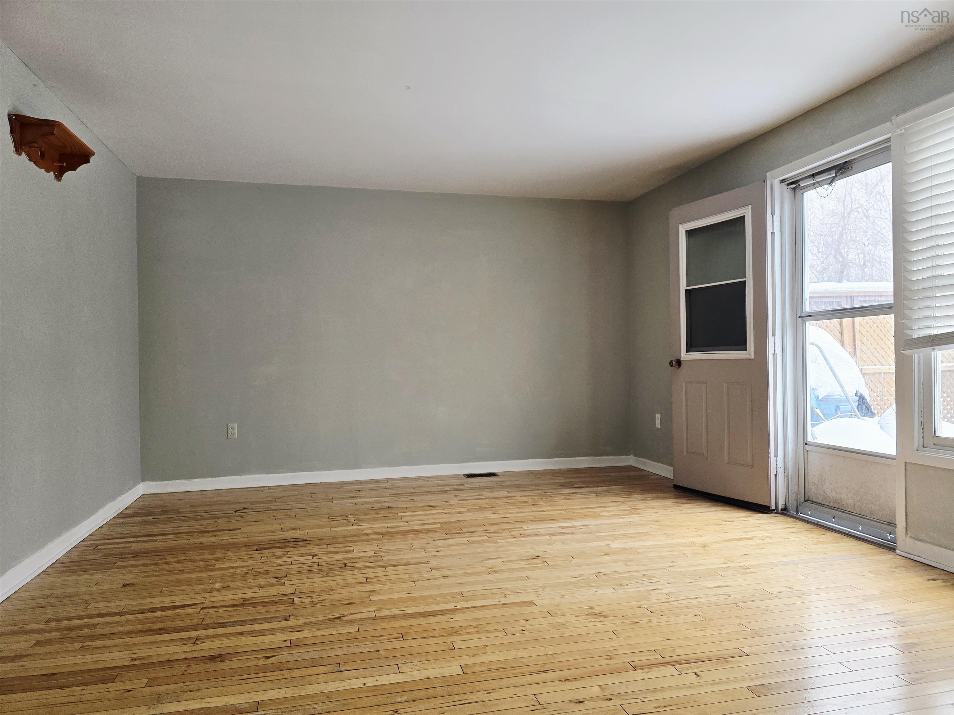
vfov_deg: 58.9
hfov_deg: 73.9
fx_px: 634
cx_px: 477
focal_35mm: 23
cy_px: 358
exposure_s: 1/182
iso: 125
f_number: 1.7
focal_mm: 6.3
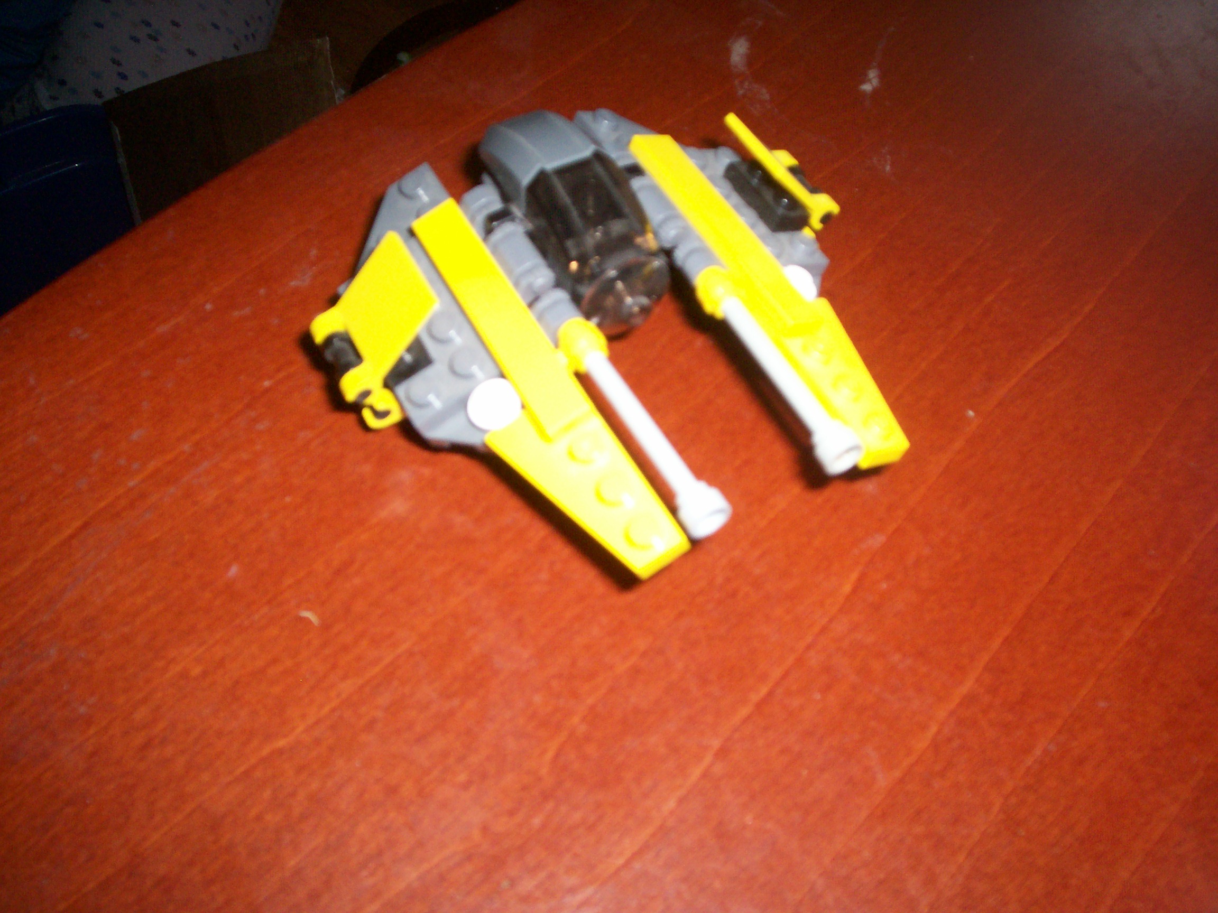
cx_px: 609
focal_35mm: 36
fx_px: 1267
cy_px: 456
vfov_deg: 39.7
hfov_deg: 51.4
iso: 140
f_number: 4.5
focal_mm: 5.9
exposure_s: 1/64
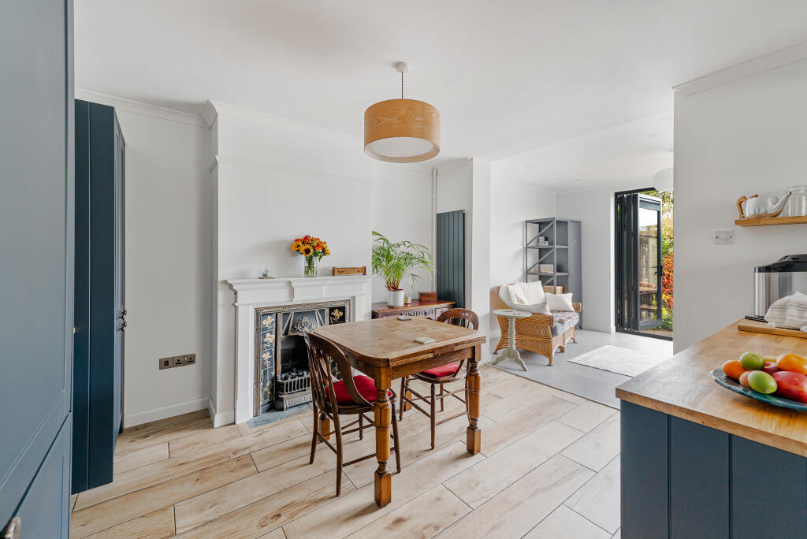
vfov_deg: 81.3
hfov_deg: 104.2
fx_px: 314
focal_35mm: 14
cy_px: 270
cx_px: 404
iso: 320
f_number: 8
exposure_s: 1/320
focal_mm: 14
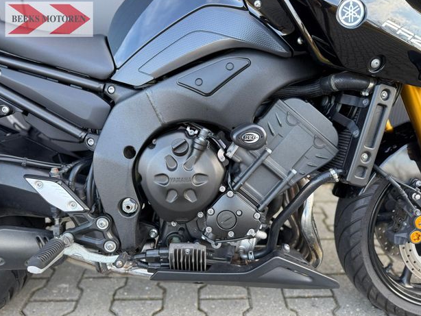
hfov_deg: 69.4
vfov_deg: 54.9
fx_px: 304
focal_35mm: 25
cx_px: 213
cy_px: 156
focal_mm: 6.76
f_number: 1.78
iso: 160
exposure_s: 1/243
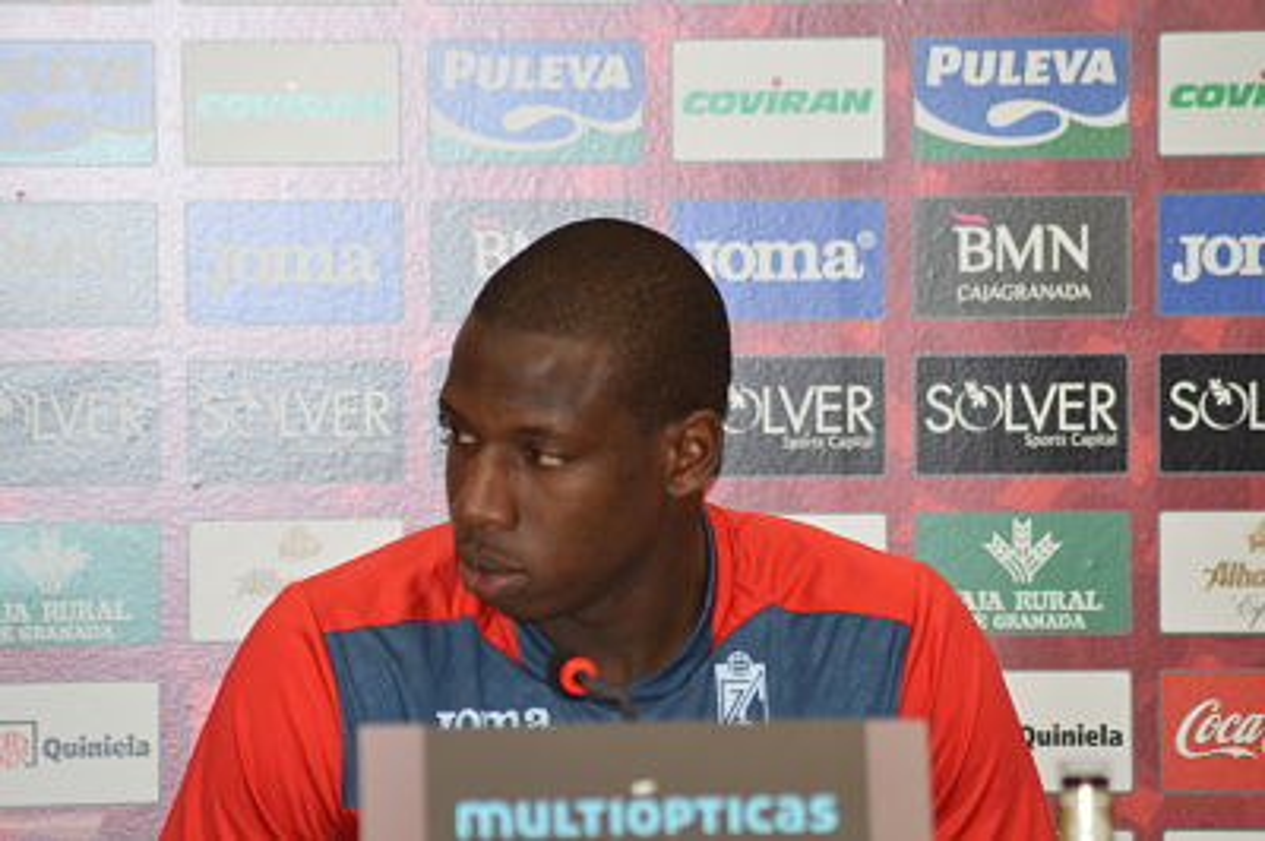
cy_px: 420
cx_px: 632
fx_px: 10269
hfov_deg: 7.0
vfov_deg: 4.7
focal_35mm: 292
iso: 640
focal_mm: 195
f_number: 4.8
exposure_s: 1/60
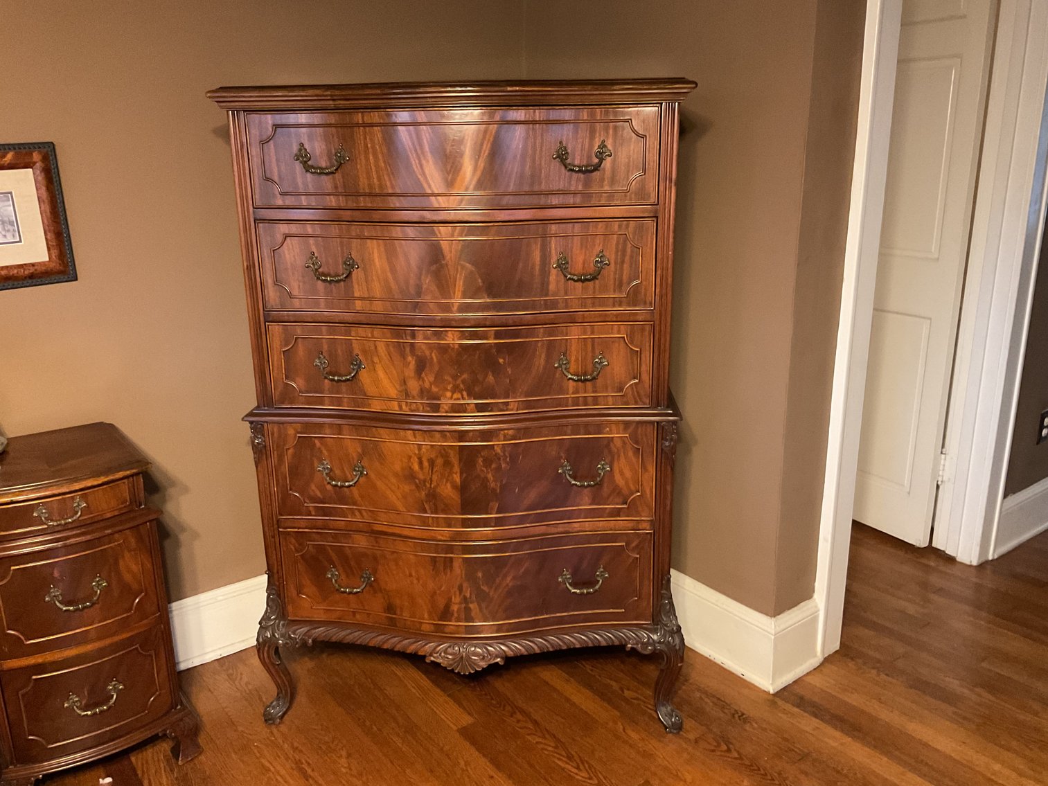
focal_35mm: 29
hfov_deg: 61.7
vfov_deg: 48.2
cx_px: 524
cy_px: 393
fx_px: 878
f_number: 1.8
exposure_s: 1/25
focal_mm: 3
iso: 400
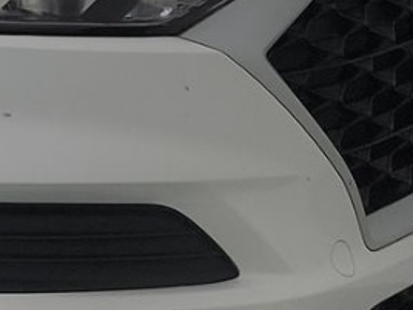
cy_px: -11
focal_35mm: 129
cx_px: -257
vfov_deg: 11.4
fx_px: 1539
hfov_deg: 14.0
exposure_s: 1/59
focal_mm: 6.7
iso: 127
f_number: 1.8
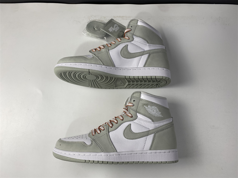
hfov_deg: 67.3
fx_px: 179
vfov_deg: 53.1
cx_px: 119
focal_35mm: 26
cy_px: 89
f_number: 1.8
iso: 32
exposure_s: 1/100
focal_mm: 4.25
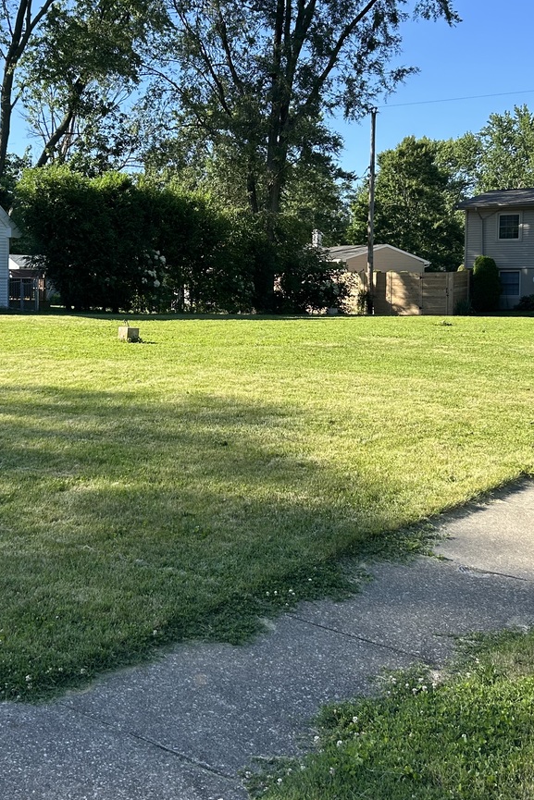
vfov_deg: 43.4
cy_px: 317
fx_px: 1001
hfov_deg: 29.7
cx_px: 178
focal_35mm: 45
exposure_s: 1/1511
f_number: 1.5
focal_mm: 5.7
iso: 50
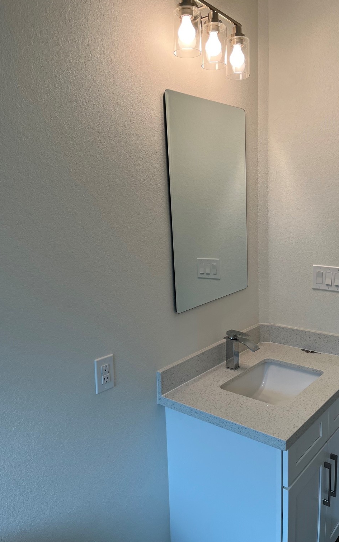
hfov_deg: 44.5
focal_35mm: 28
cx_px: 188
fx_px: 414
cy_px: 272
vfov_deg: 66.5
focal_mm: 5.1
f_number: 1.6
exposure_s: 1/231
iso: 50
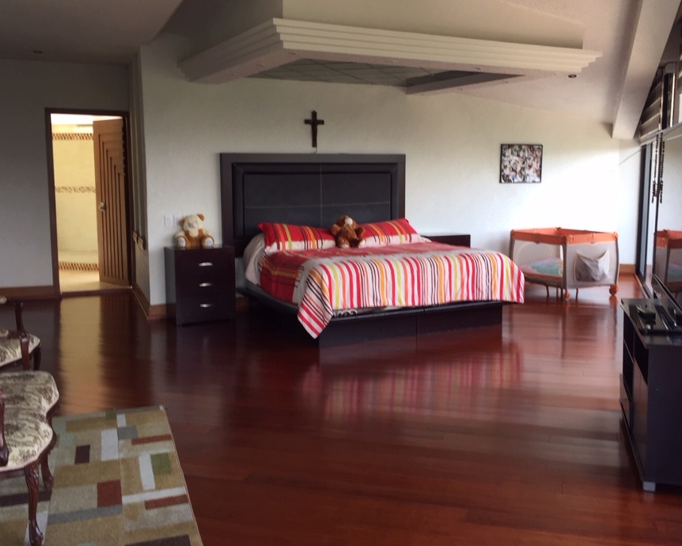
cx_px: 362
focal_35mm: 35
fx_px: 707
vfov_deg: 42.2
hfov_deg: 51.5
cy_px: 256
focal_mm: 4.15
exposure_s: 1/40
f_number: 2.2
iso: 32
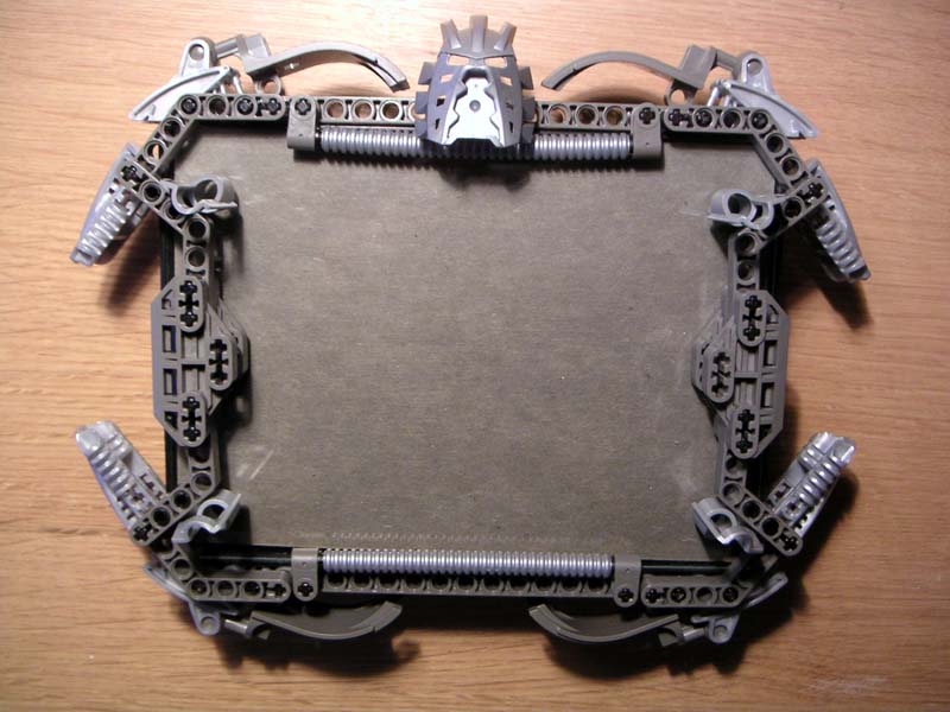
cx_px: 475
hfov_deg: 46.8
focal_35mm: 40
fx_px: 1098
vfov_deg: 36.0
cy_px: 356
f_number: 2.8
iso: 100
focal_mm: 6.2
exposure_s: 1/10
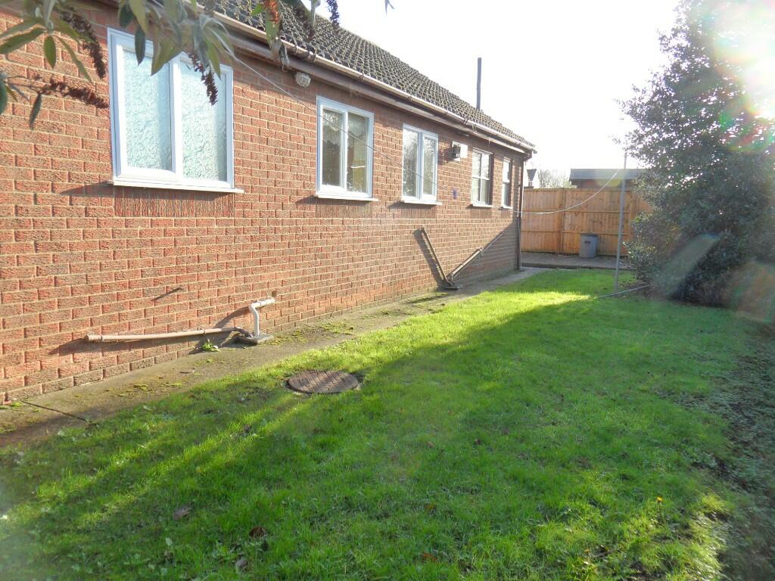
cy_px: 290
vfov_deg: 56.8
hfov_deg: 71.6
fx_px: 537
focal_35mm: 24
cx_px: 388
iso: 80
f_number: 3.2
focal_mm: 3.9
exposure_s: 1/250
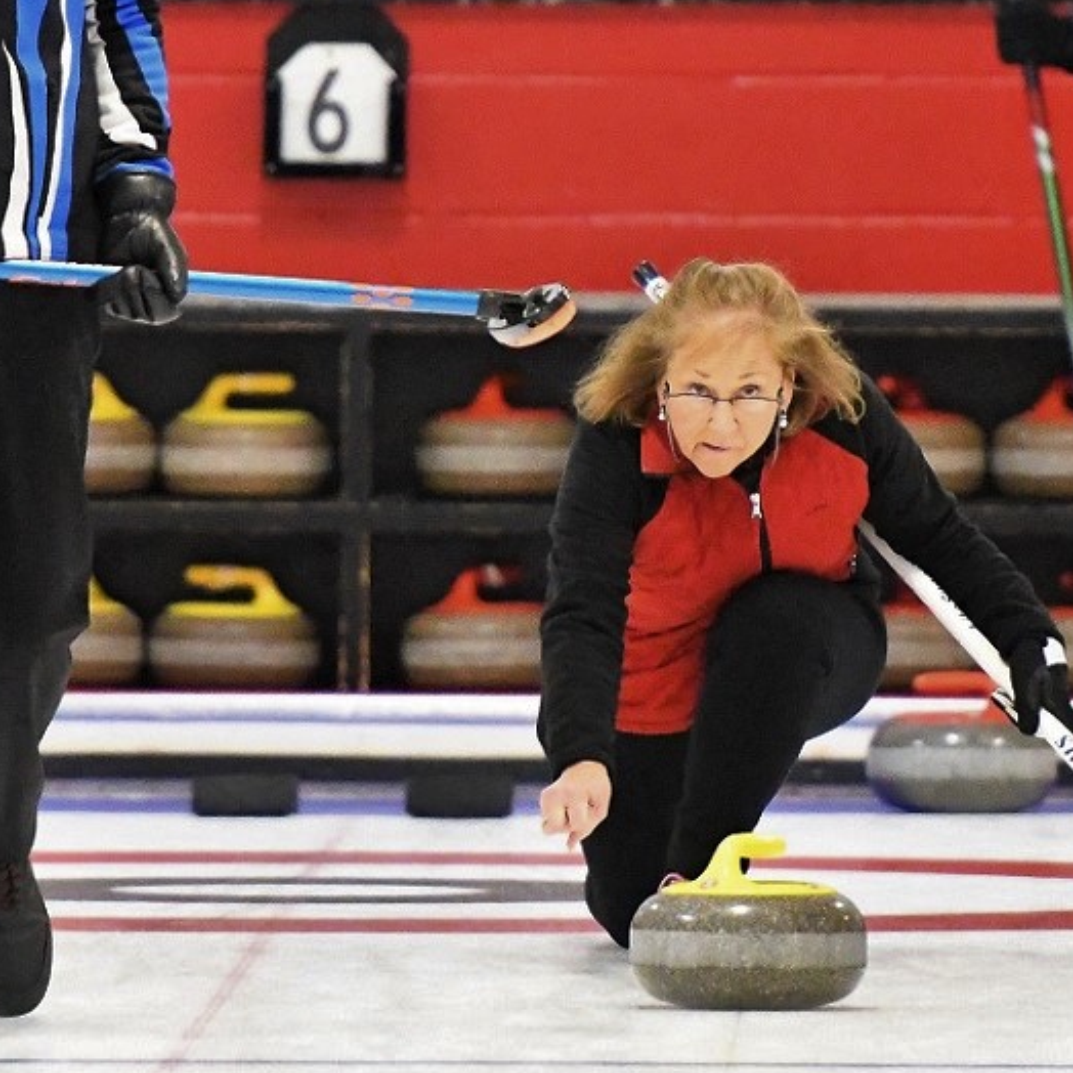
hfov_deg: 3.0
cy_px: 310
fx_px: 20586
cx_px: 599
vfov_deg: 3.0
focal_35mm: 587
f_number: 2.8
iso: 12800
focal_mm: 200
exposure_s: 1/1000
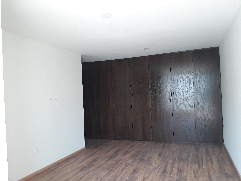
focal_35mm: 27
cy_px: 90
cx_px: 120
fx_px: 188
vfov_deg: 51.4
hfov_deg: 65.3
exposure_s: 1/30
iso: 64
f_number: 1.9
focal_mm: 3.6
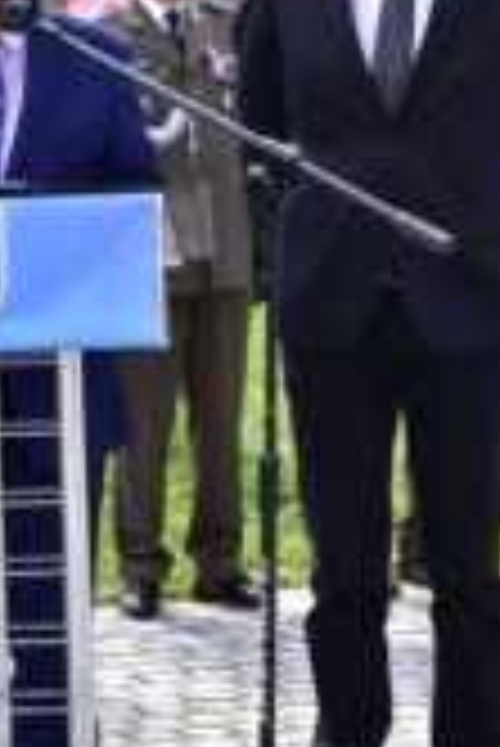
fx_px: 3160
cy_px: 382
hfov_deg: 9.0
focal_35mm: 152
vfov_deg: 13.5
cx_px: 158
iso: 200
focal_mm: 40
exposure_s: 1/200
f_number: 5
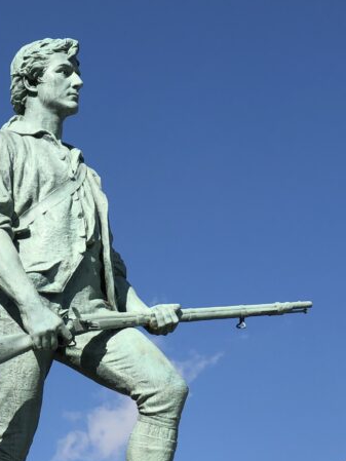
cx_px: 116
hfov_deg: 11.4
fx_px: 1732
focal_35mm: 130
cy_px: 483
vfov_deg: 14.9
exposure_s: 1/1080
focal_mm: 6.6
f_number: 2.8
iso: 20
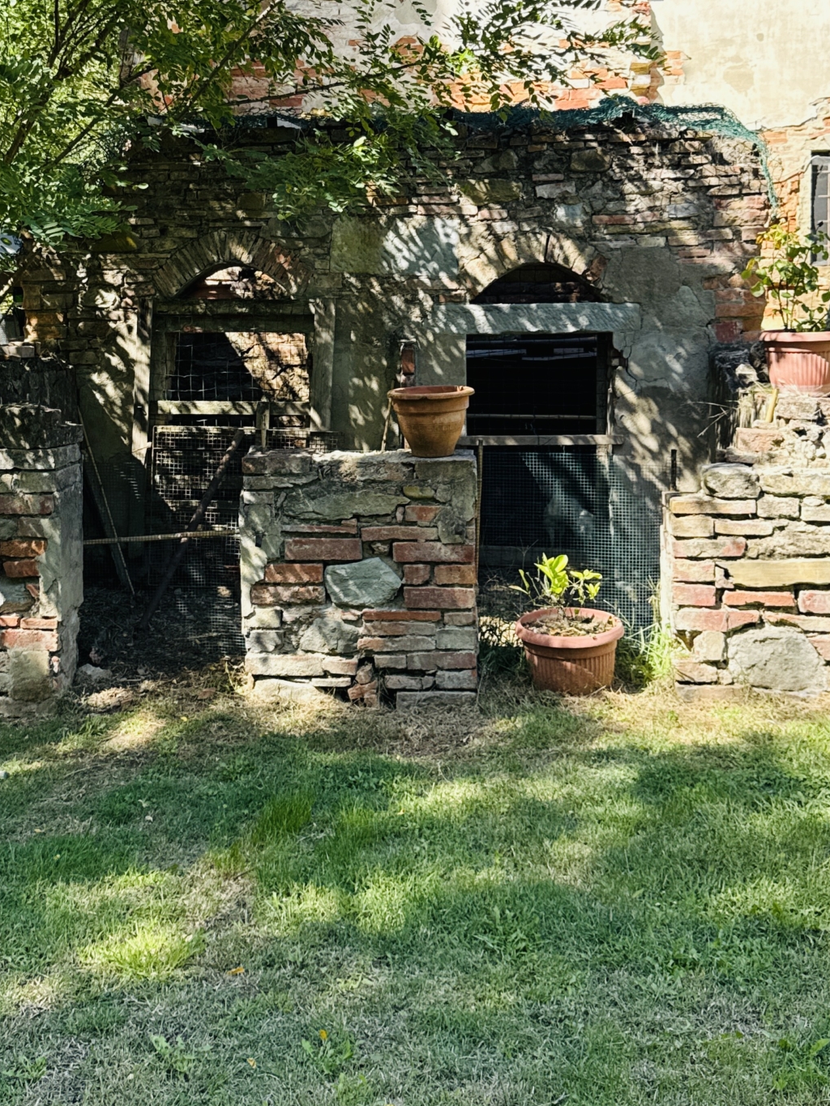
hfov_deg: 32.0
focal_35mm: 45
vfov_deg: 41.5
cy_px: 360
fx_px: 1438
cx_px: 312
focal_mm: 6.76
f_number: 1.78
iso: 100
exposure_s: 1/1361
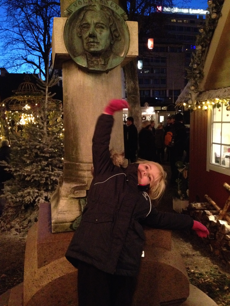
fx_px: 310
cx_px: 115
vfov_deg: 52.6
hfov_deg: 40.7
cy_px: 153
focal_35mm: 35
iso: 800
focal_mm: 4.28
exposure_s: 1/15
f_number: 2.4
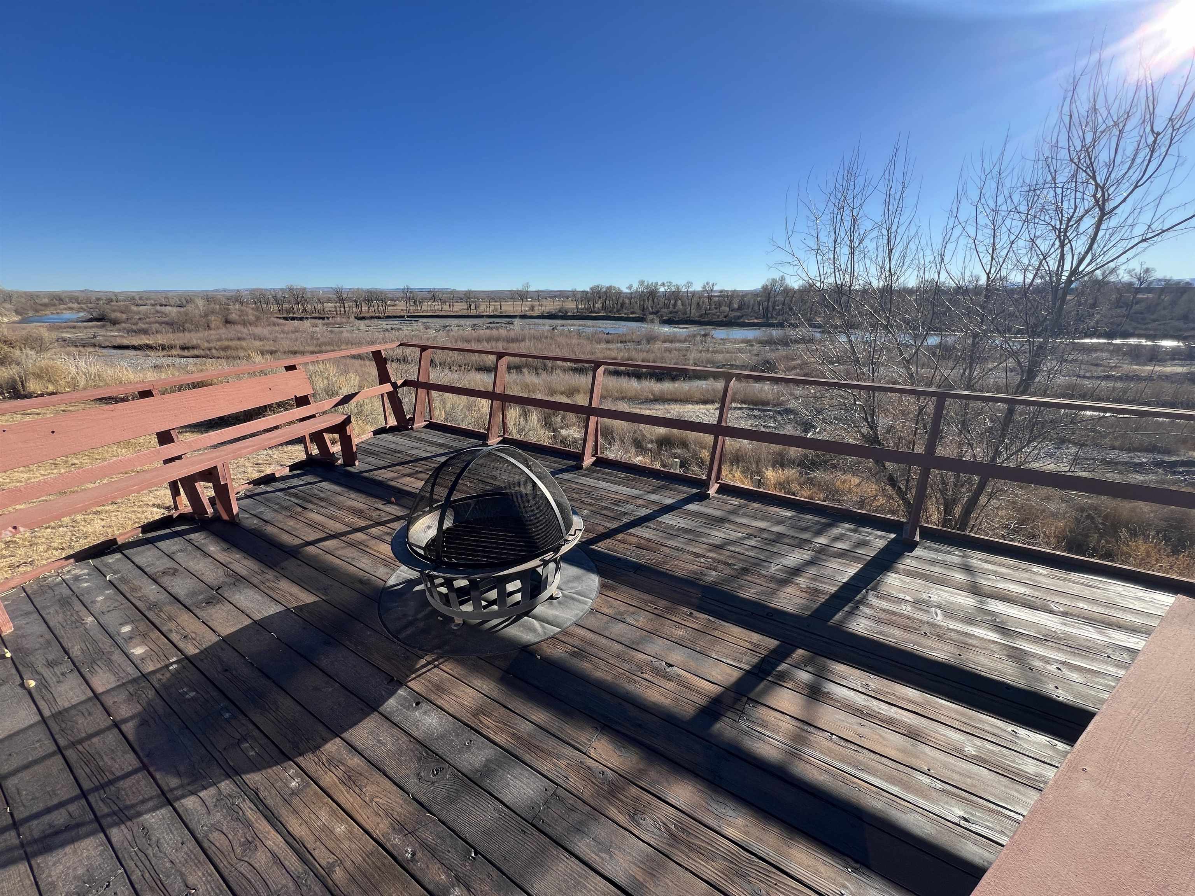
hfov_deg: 106.2
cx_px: 598
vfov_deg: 89.9
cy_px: 448
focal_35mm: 13
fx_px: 449
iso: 32
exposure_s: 1/677
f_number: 1.8
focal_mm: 1.57
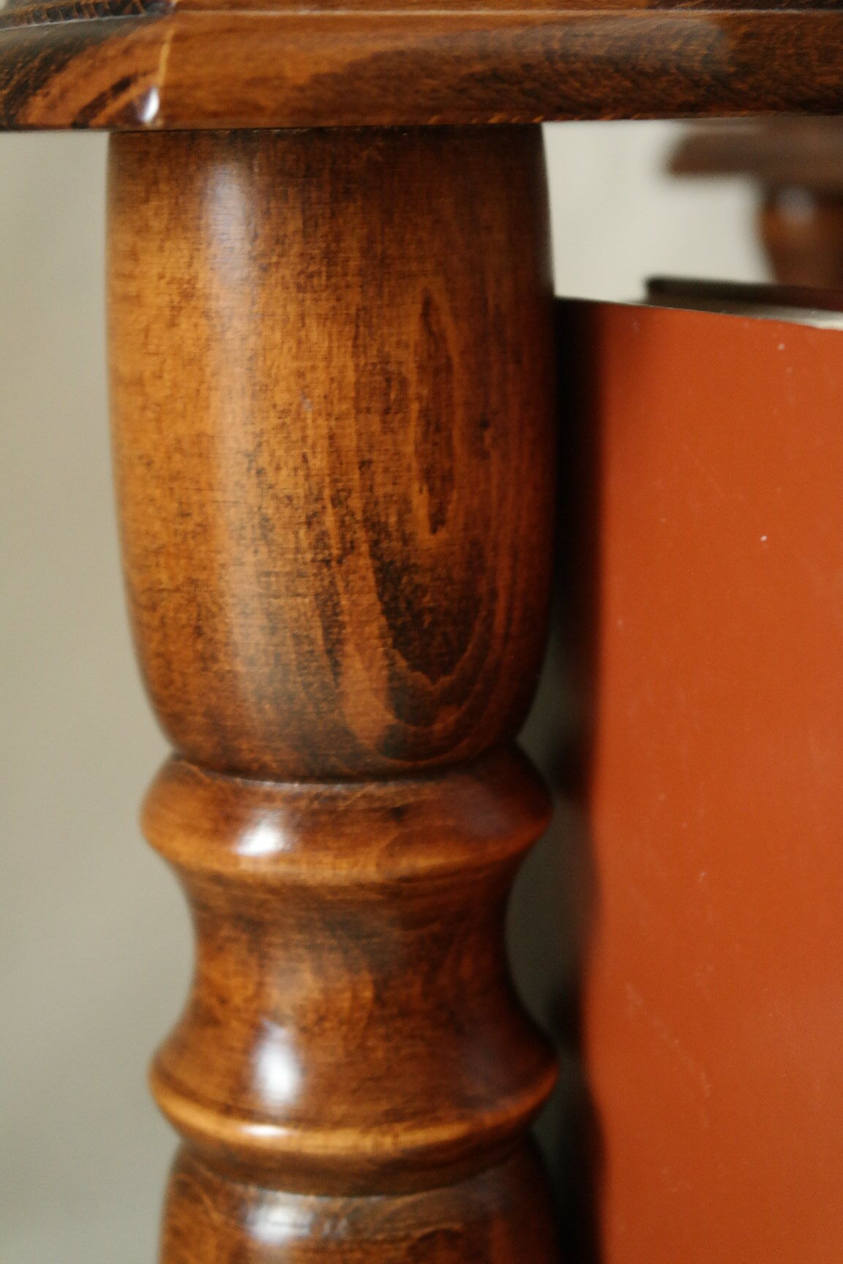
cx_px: 422
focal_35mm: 77
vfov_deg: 26.3
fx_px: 2704
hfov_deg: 17.7
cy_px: 632
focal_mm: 50
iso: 1600
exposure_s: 1/30
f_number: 5.6
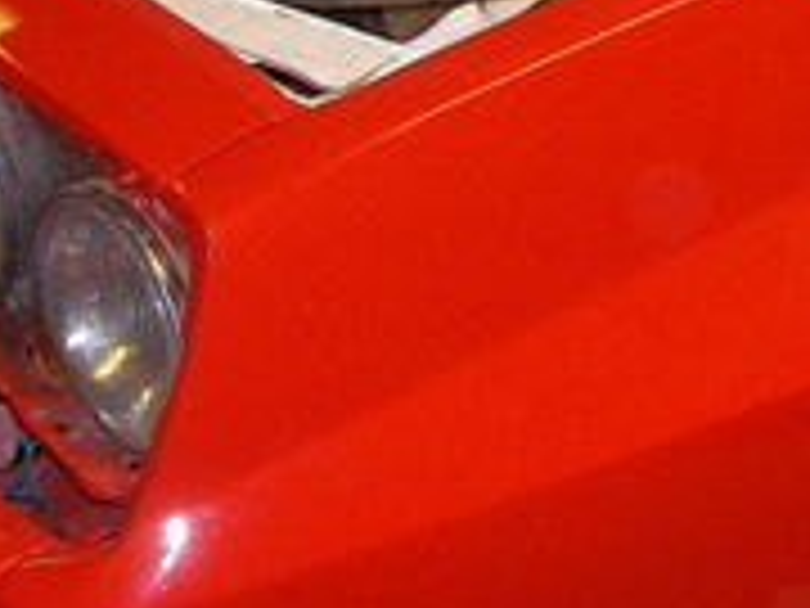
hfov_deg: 14.6
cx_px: 598
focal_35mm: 135
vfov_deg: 10.6
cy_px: -275
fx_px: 3159
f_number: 3.3
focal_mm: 6.3
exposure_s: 1/30
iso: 106
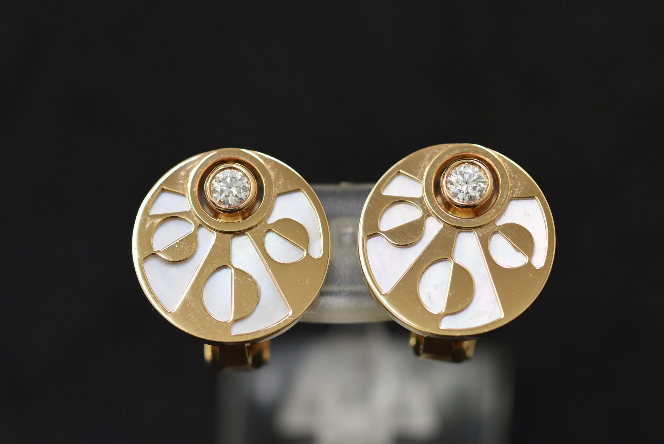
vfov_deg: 10.2
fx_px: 2492
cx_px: 332
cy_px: 222
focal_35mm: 135
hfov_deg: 15.2
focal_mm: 90
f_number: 5
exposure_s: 1/125
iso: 800
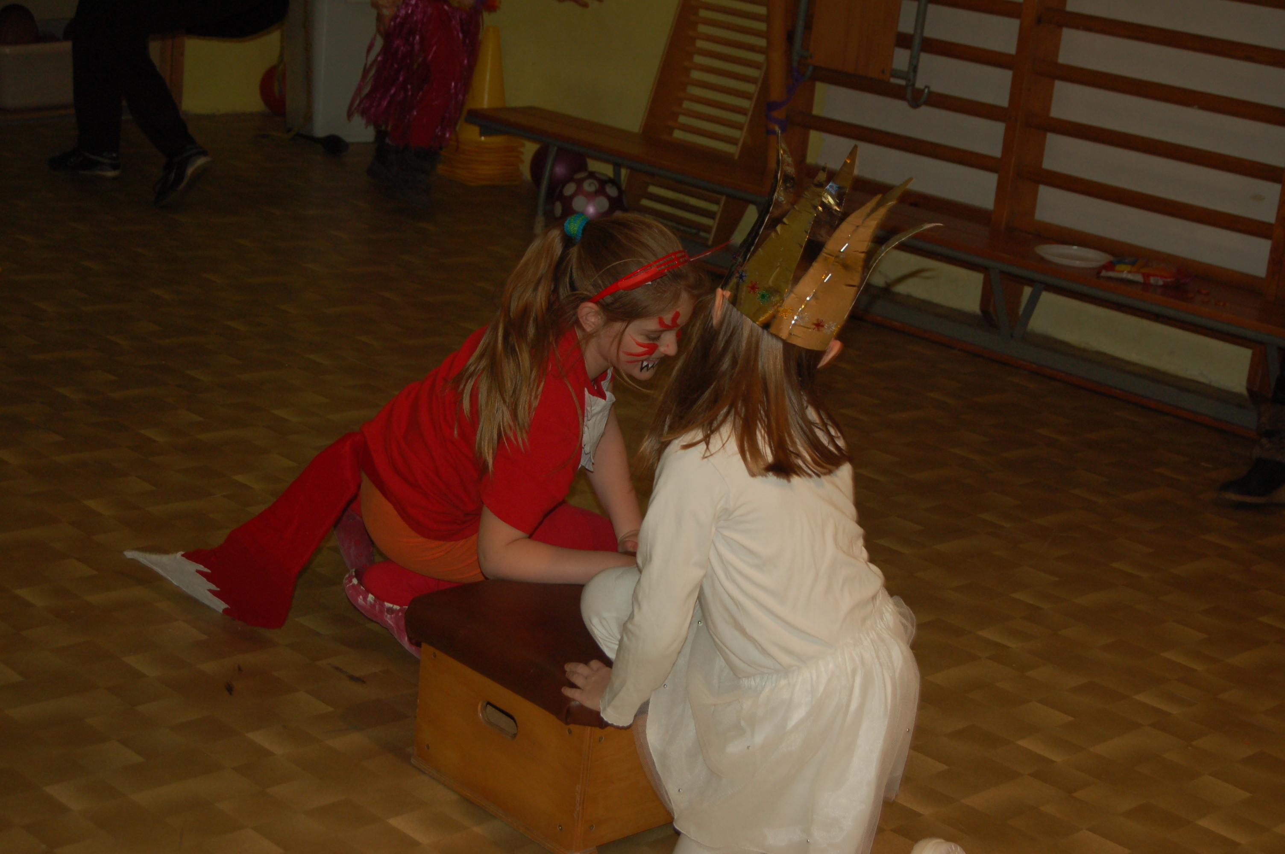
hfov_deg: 33.4
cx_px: 642
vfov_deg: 22.6
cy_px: 427
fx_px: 2140
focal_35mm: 60
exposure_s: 1/60
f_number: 5
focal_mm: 40
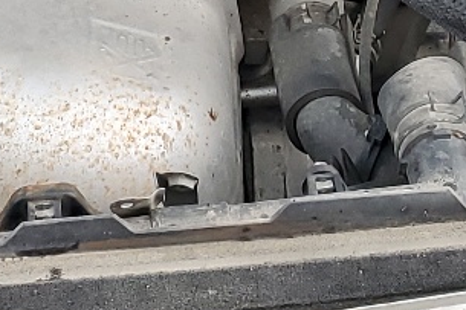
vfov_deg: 8.9
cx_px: 225
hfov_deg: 14.5
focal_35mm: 142
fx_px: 1837
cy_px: -363
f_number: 1.5
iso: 60
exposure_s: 1/120
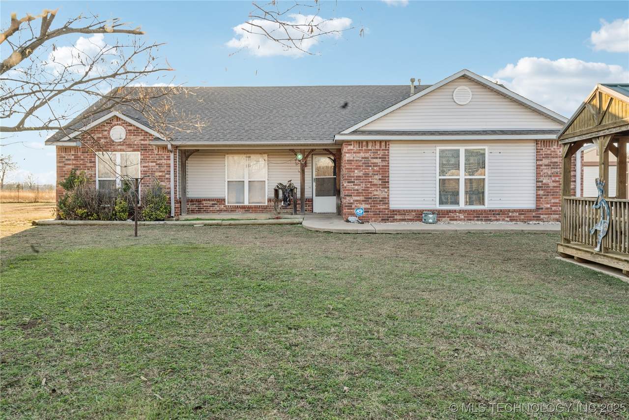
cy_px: 210
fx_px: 507
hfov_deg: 63.6
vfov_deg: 45.0
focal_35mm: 29
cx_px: 314
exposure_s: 1/200
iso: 800
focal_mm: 29
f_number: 11
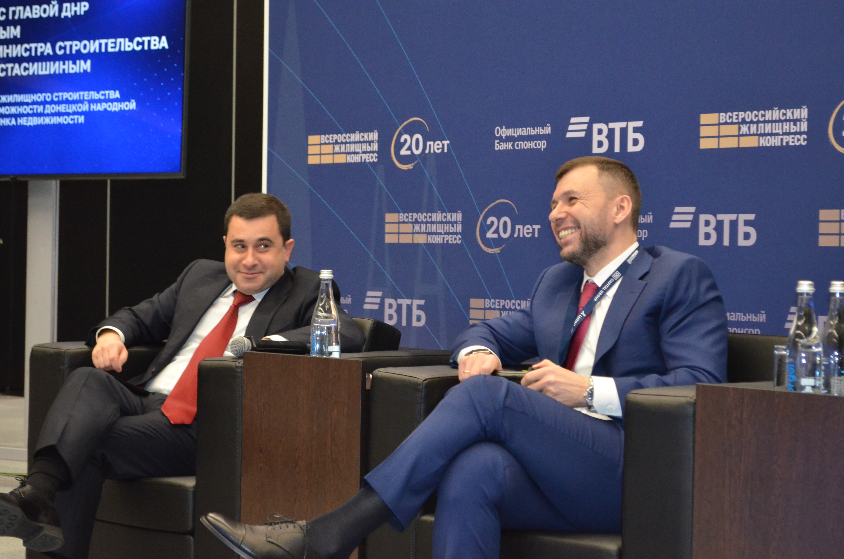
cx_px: 422
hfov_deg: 24.7
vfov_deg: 16.5
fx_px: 1930
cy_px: 280
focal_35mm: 82
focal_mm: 55
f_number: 5.6
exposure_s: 1/60
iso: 3200
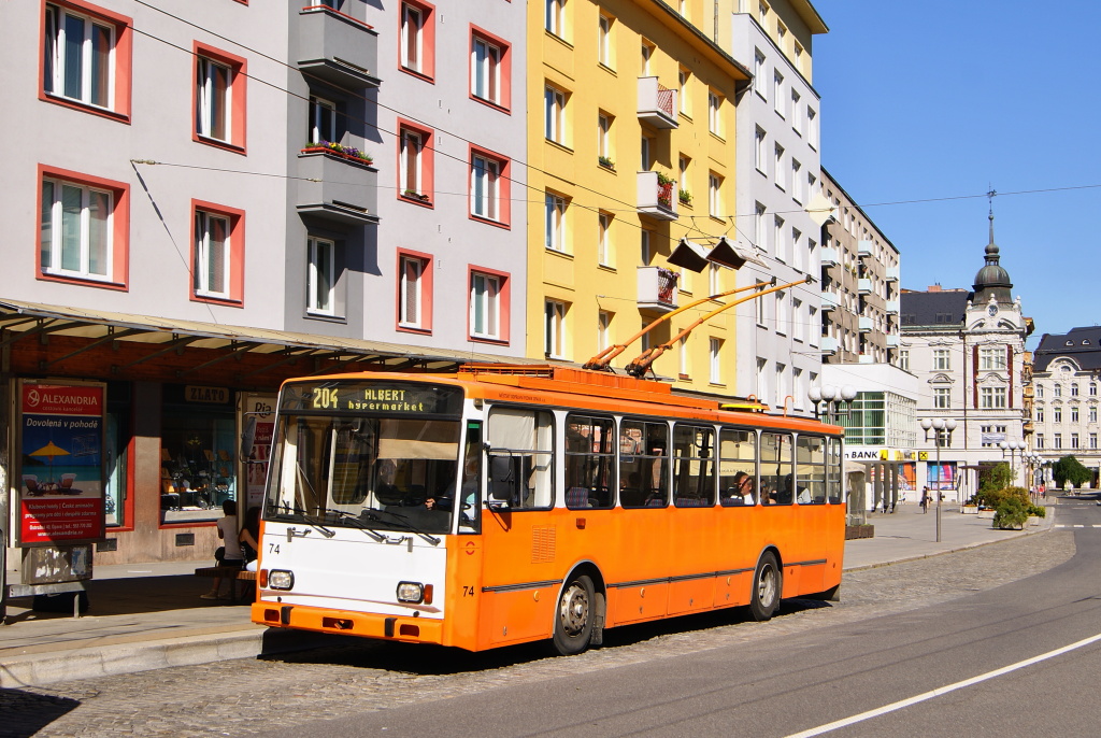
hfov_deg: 24.6
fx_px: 2527
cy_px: 369
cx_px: 550
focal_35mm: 82
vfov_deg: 16.6
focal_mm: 55
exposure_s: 1/250
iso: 100
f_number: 9
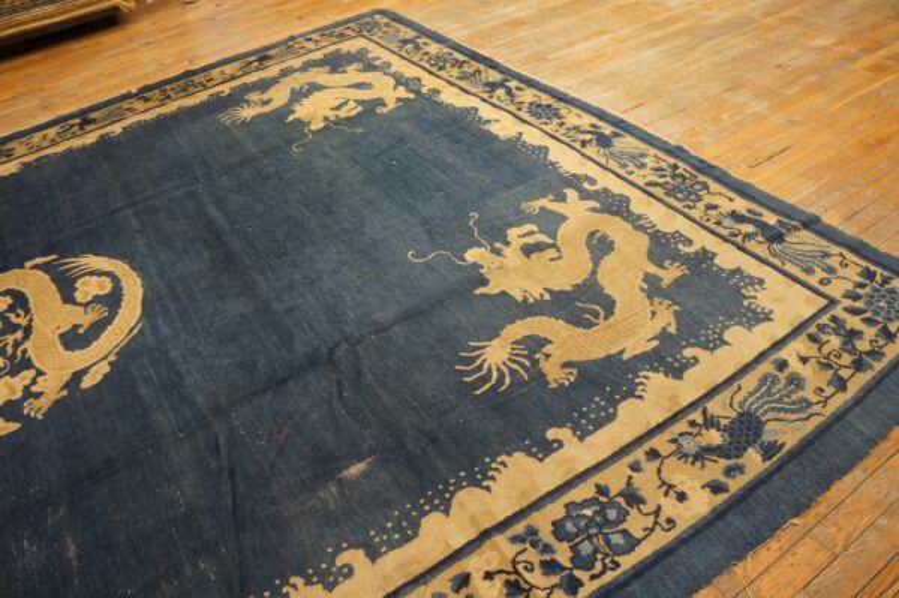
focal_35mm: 27
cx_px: 450
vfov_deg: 47.9
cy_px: 299
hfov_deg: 67.4
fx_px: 674
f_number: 4
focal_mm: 18
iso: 1000
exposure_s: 1/60
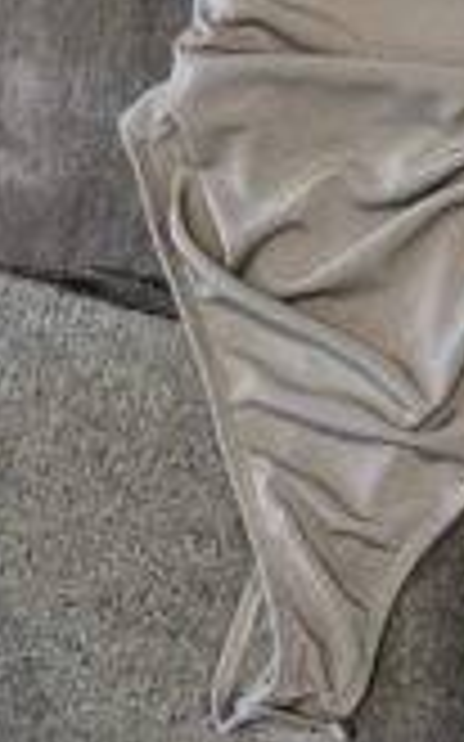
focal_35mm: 67
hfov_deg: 18.8
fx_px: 1357
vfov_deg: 29.9
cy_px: 144
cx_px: 482
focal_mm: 5.1
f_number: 1.6
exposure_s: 1/100
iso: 40
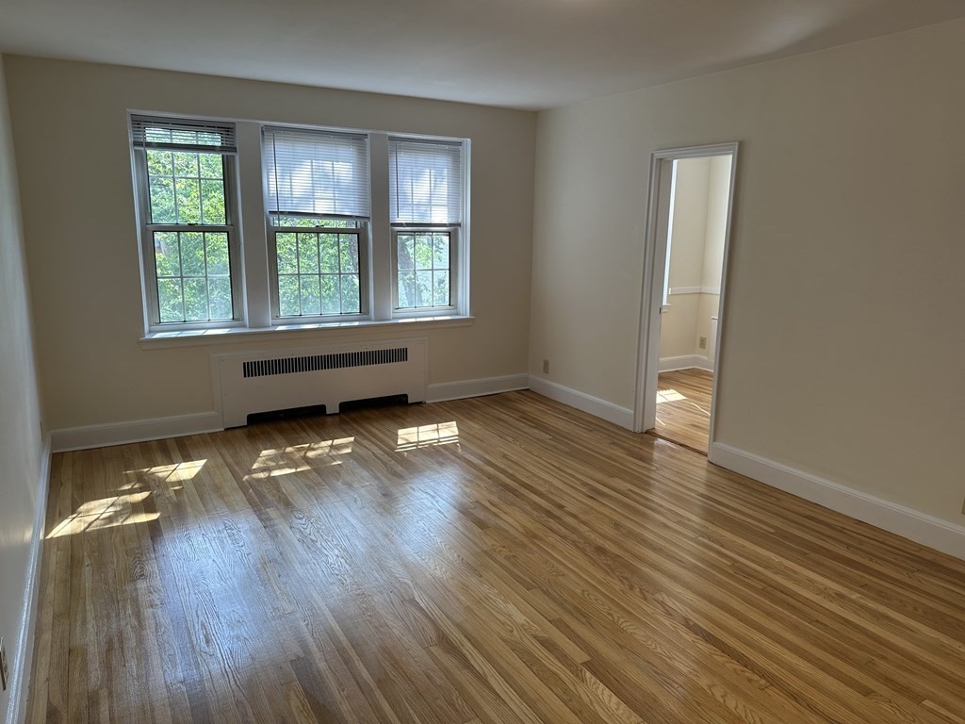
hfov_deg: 71.6
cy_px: 362
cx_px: 482
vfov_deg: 56.8
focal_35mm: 24
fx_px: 669
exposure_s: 1/193
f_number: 1.78
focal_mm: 6.86
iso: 80
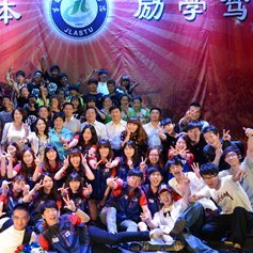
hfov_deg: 37.5
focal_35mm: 43
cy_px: 133
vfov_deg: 39.2
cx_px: 44
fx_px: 356
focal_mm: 24
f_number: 3.5
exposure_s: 1/80
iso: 800
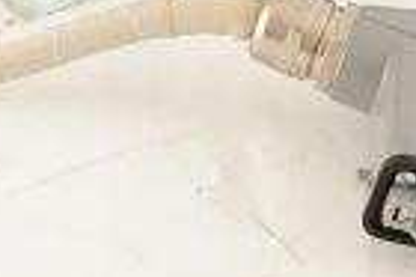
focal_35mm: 215
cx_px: 178
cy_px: -231
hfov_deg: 9.6
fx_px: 2482
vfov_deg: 6.2
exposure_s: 1/125
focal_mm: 50
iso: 1600
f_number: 10
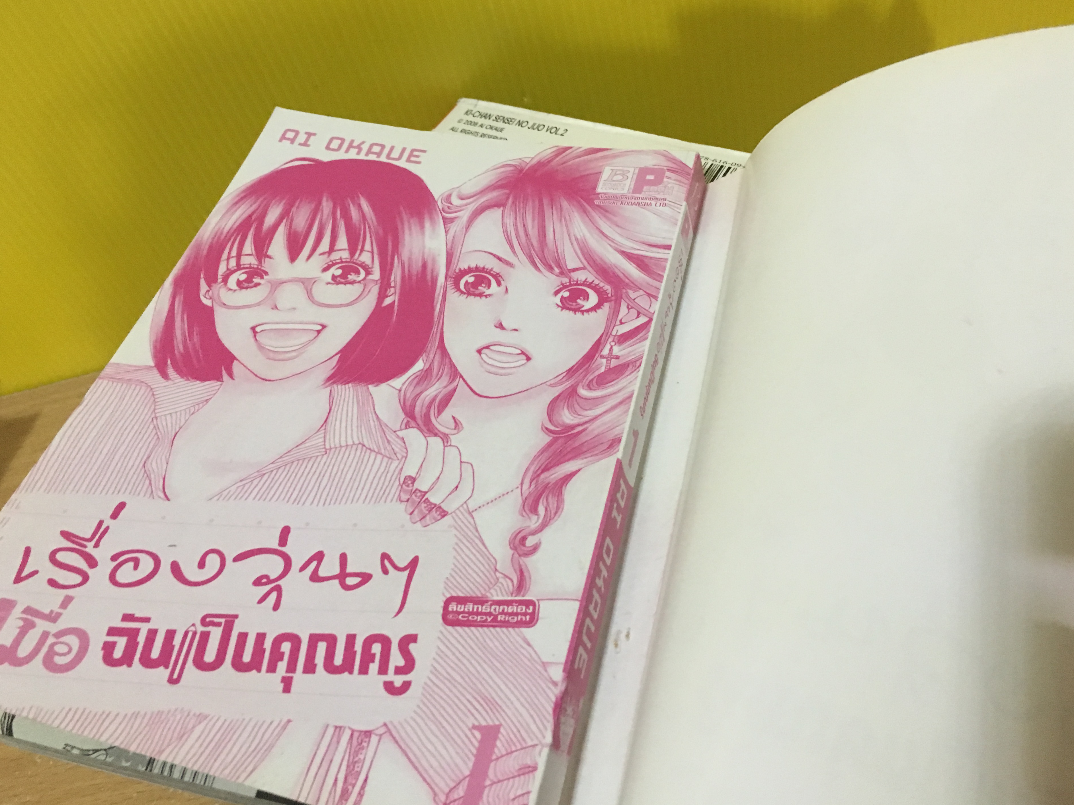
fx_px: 962
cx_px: 545
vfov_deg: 45.4
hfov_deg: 58.3
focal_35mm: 31
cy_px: 383
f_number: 2.2
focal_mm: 4.15
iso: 200
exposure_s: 1/20
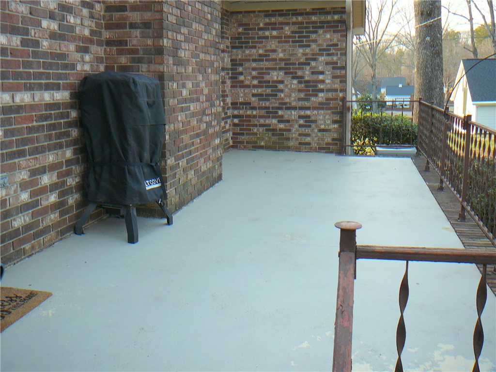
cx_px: 248
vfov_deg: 40.7
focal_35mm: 35
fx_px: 502
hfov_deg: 52.6
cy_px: 186
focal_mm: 5.2
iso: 80
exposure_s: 1/60
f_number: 2.8
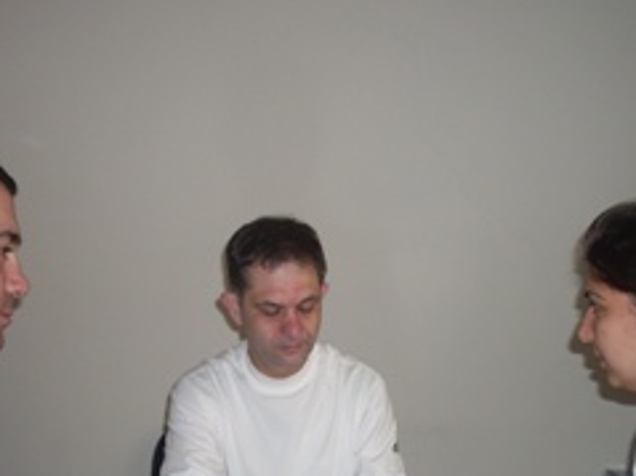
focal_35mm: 61
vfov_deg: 23.8
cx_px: 311
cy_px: 343
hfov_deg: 31.7
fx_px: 1120
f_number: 2.8
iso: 100
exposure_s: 1/45
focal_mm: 6.3
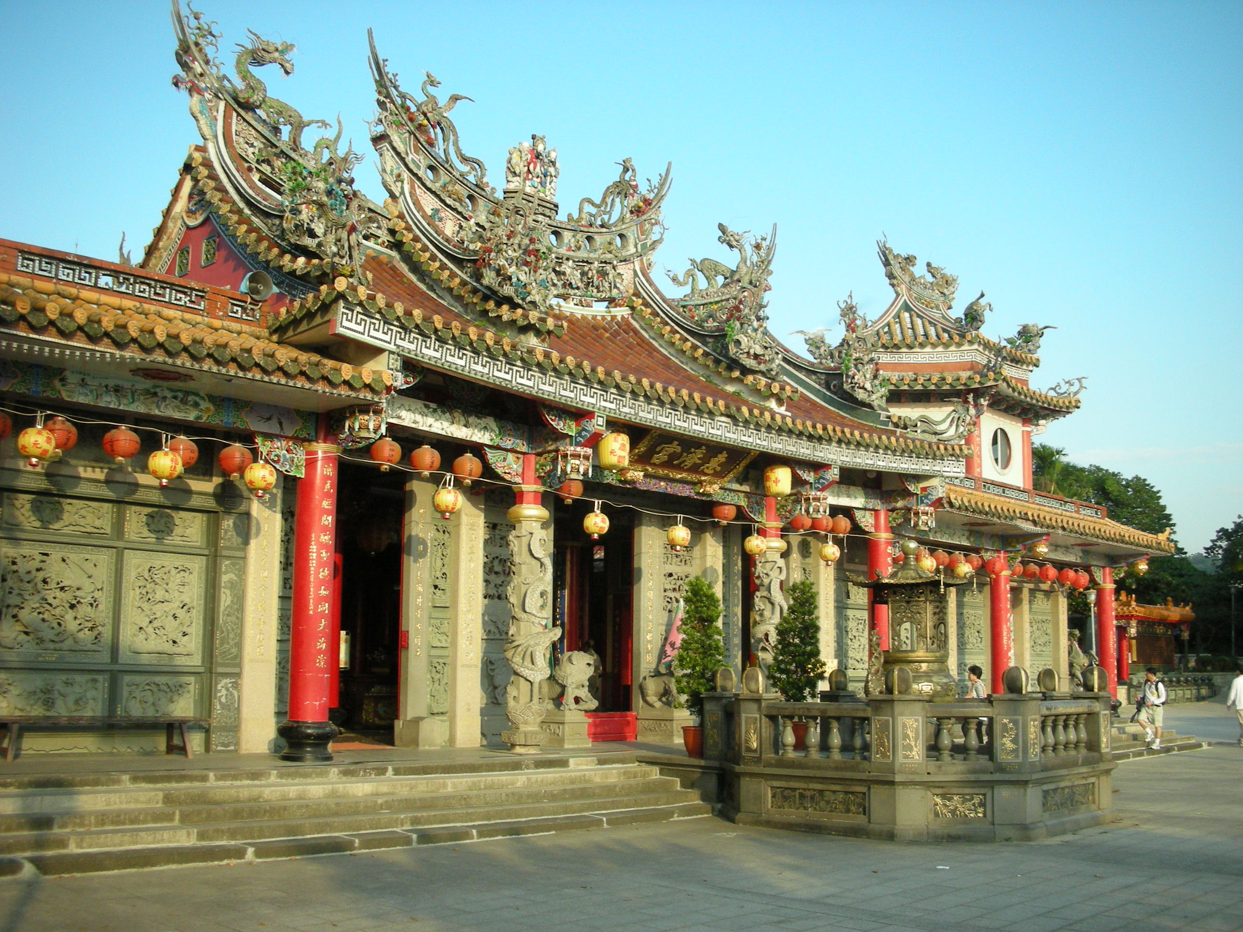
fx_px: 1257
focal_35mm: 35
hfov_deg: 52.6
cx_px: 622
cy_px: 466
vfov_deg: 40.7
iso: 100
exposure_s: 1/71.3
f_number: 7.9
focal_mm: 5.8
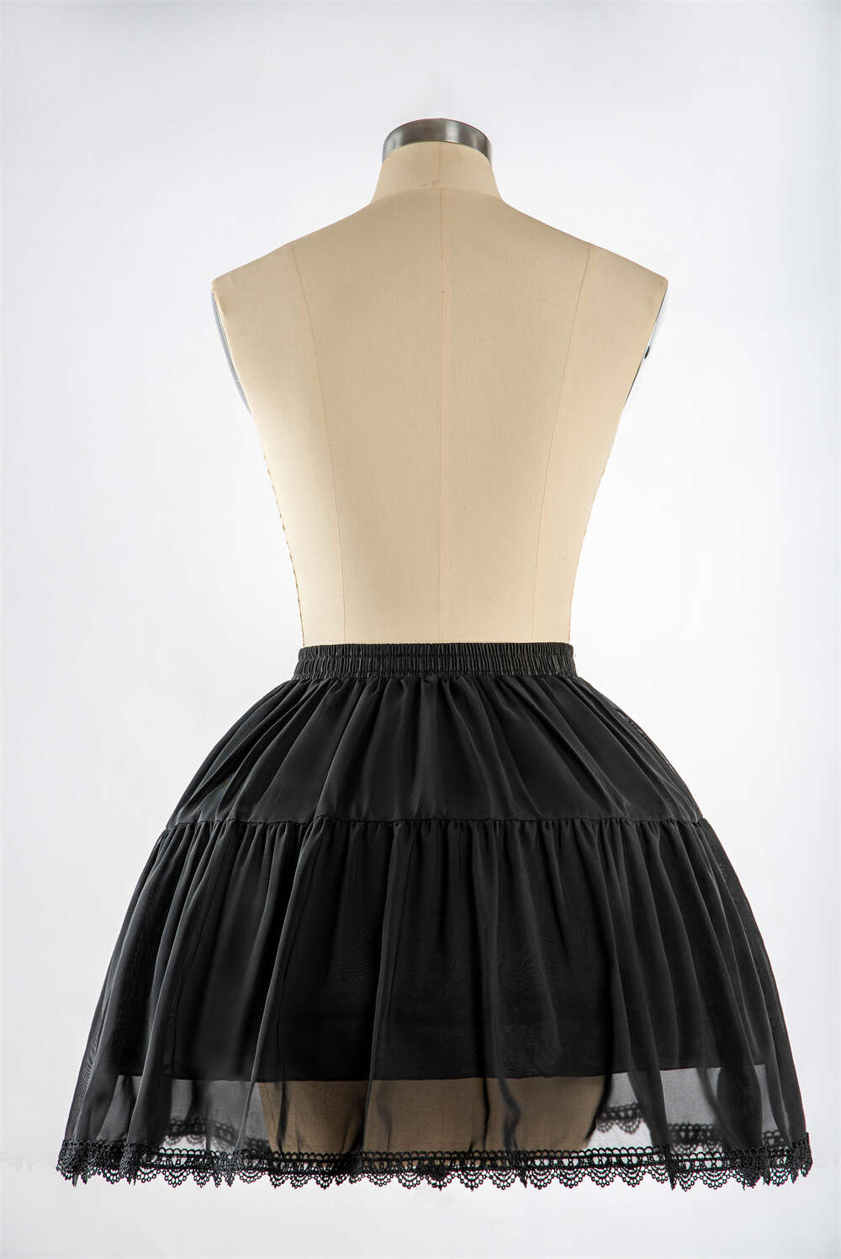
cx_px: 420
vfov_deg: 19.4
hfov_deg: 13.1
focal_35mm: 105
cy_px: 630
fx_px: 3676
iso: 100
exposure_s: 1/160
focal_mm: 105
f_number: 8
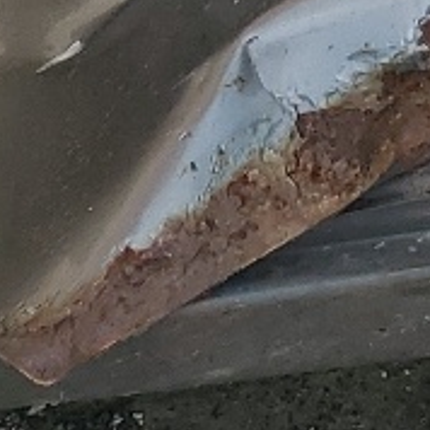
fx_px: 2895
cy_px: -862
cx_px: 1413
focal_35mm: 206
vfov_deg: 7.5
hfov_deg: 7.3
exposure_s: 1/1250
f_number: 1.5
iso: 50
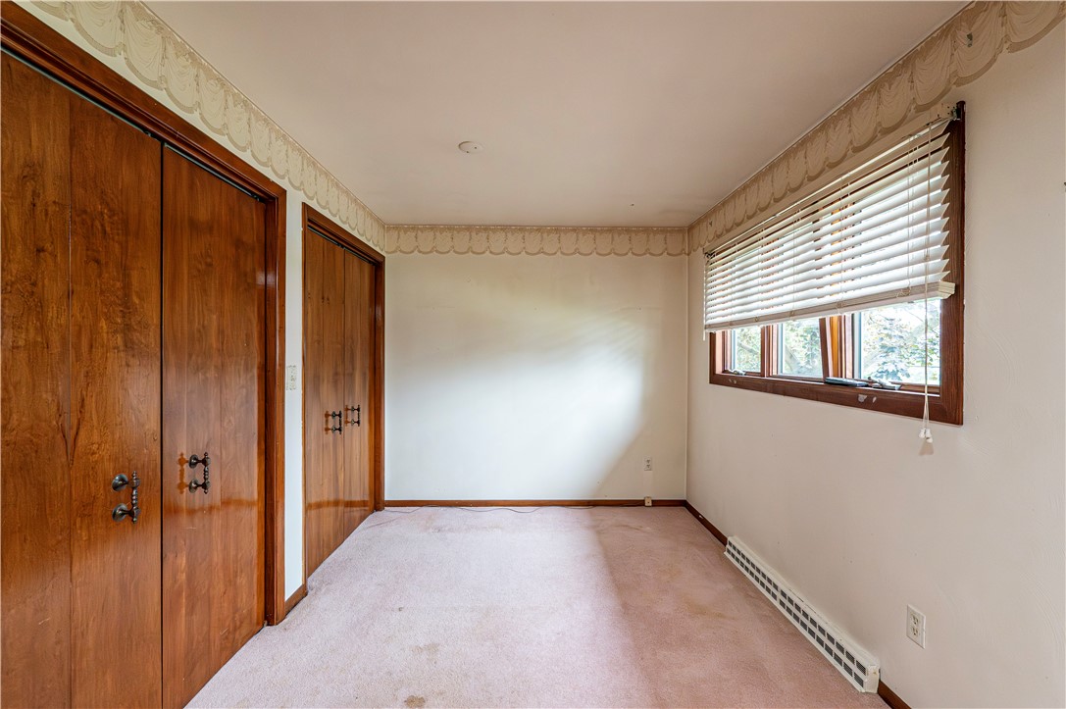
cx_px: 533
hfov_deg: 100.4
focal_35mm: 15
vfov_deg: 77.2
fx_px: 444
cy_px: 354
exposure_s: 1/160
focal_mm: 15
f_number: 8
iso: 5000
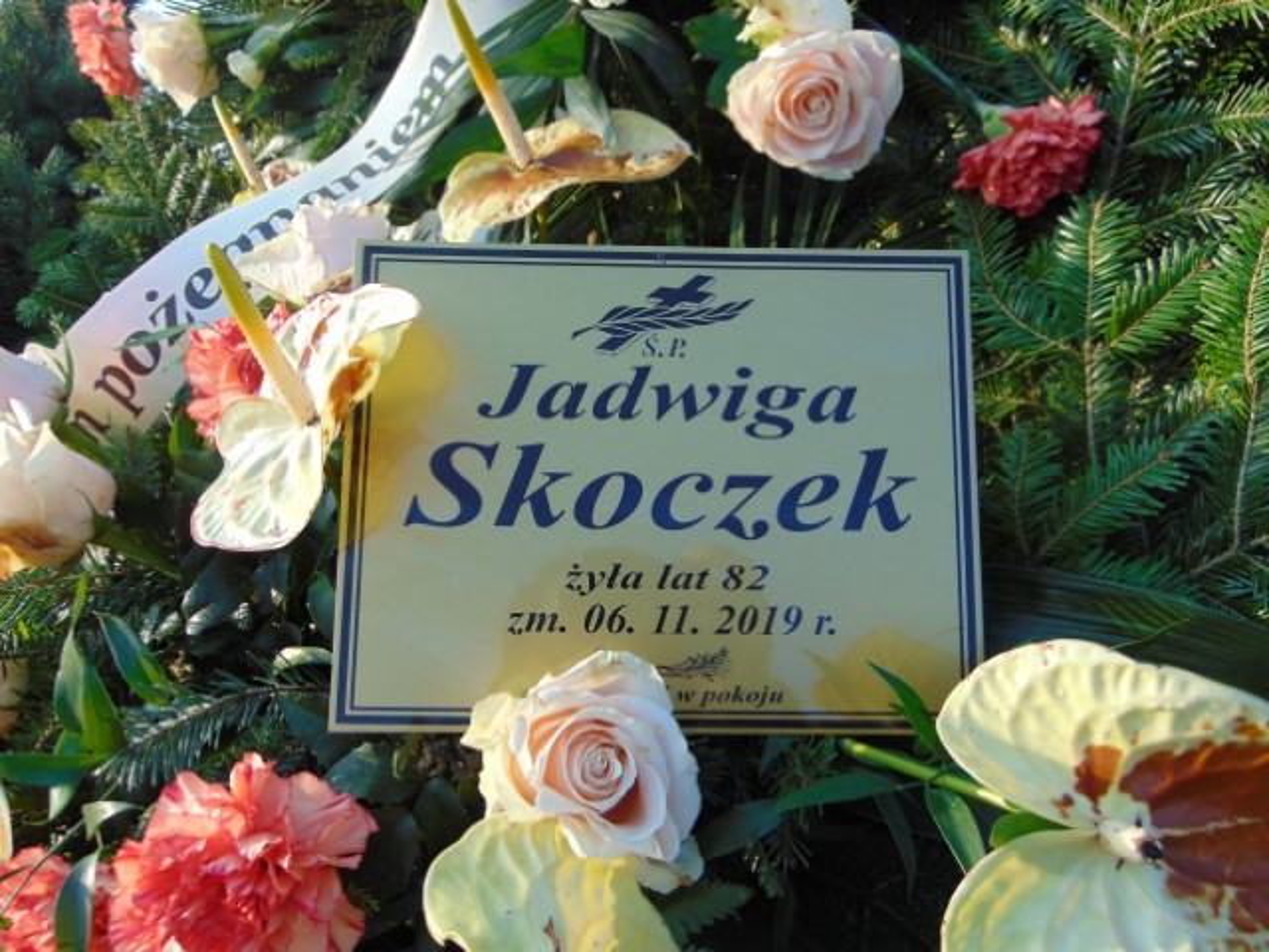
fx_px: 916
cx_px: 634
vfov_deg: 54.9
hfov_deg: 69.4
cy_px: 476
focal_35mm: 25
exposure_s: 1/400
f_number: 3
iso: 80
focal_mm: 4.5
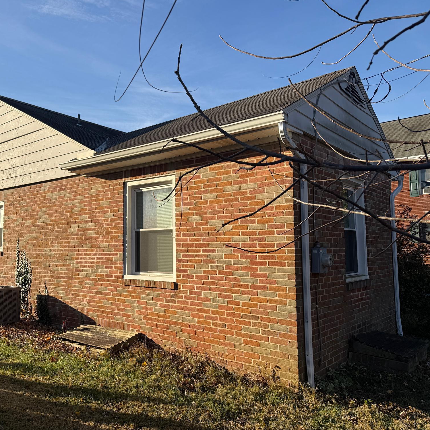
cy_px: 214
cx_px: 141
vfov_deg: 55.6
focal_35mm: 29
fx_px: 408
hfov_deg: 54.4
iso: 80
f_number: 1.78
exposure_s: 1/3425
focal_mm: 6.76
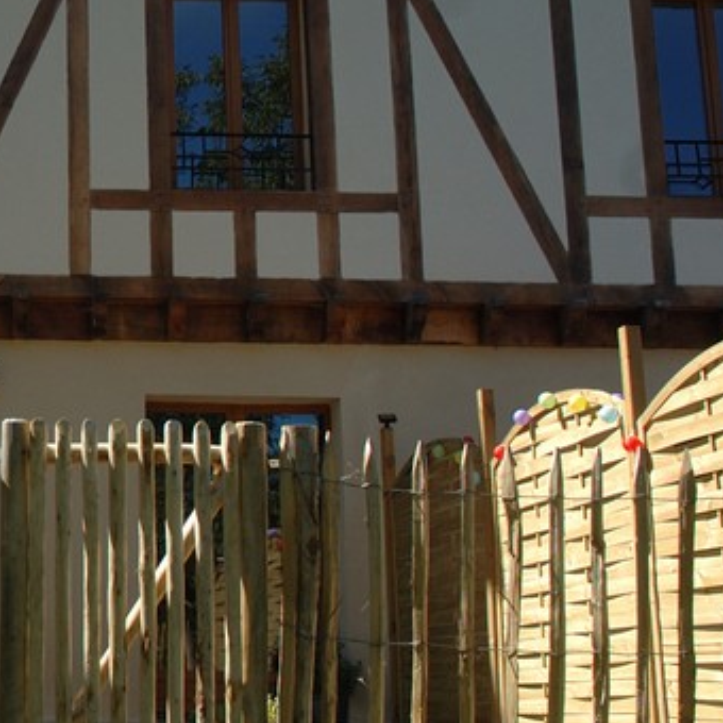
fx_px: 1630
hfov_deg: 22.0
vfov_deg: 24.9
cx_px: -268
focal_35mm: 69
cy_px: 259
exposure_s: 1/250
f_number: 8
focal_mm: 18
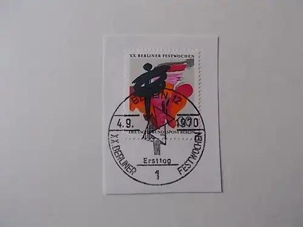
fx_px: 228
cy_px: 114
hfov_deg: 67.3
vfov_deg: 53.1
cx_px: 152
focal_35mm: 26
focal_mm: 4.6
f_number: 3.2
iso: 125
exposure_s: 1/25
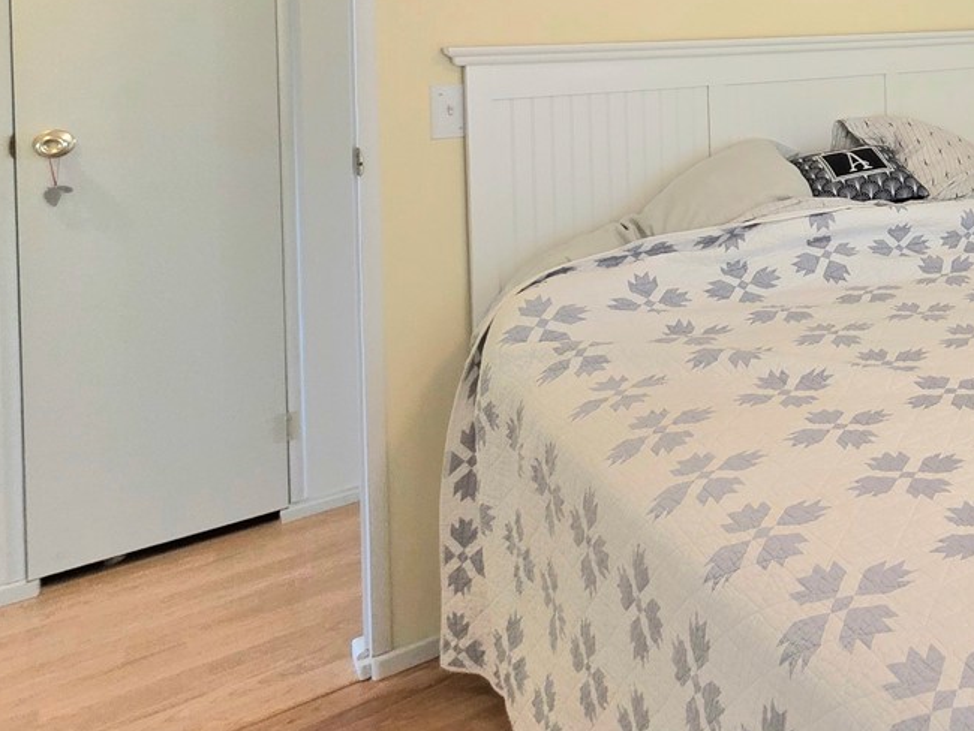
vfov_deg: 40.0
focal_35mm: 32
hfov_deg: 41.4
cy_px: 39
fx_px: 901
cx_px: 1136
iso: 250
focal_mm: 2.2
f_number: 1.9
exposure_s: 1/120
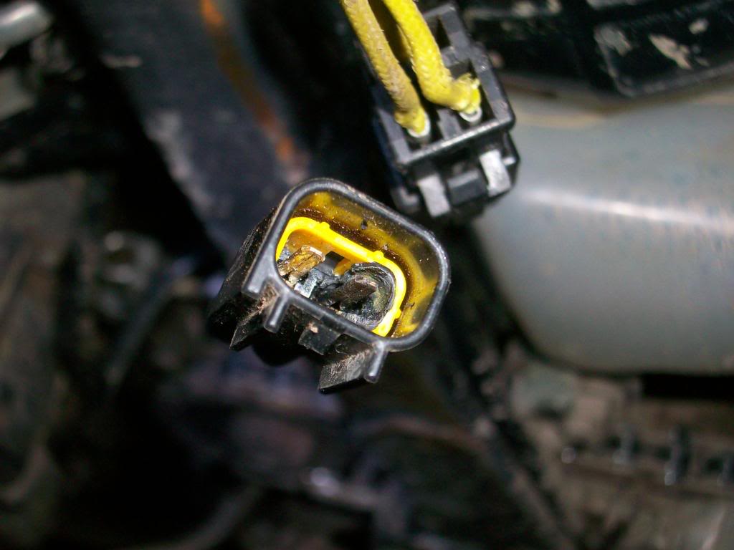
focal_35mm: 53
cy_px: 275
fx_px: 1124
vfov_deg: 27.5
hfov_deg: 36.2
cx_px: 367
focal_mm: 8.8
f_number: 3.6
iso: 160
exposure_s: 1/70.6
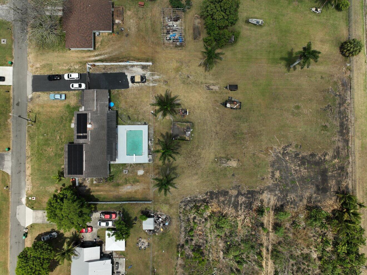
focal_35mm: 24
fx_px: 254
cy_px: 138
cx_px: 184
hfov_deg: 71.6
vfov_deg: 56.8
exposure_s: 1/2000
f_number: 3.2
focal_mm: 12.29
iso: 100
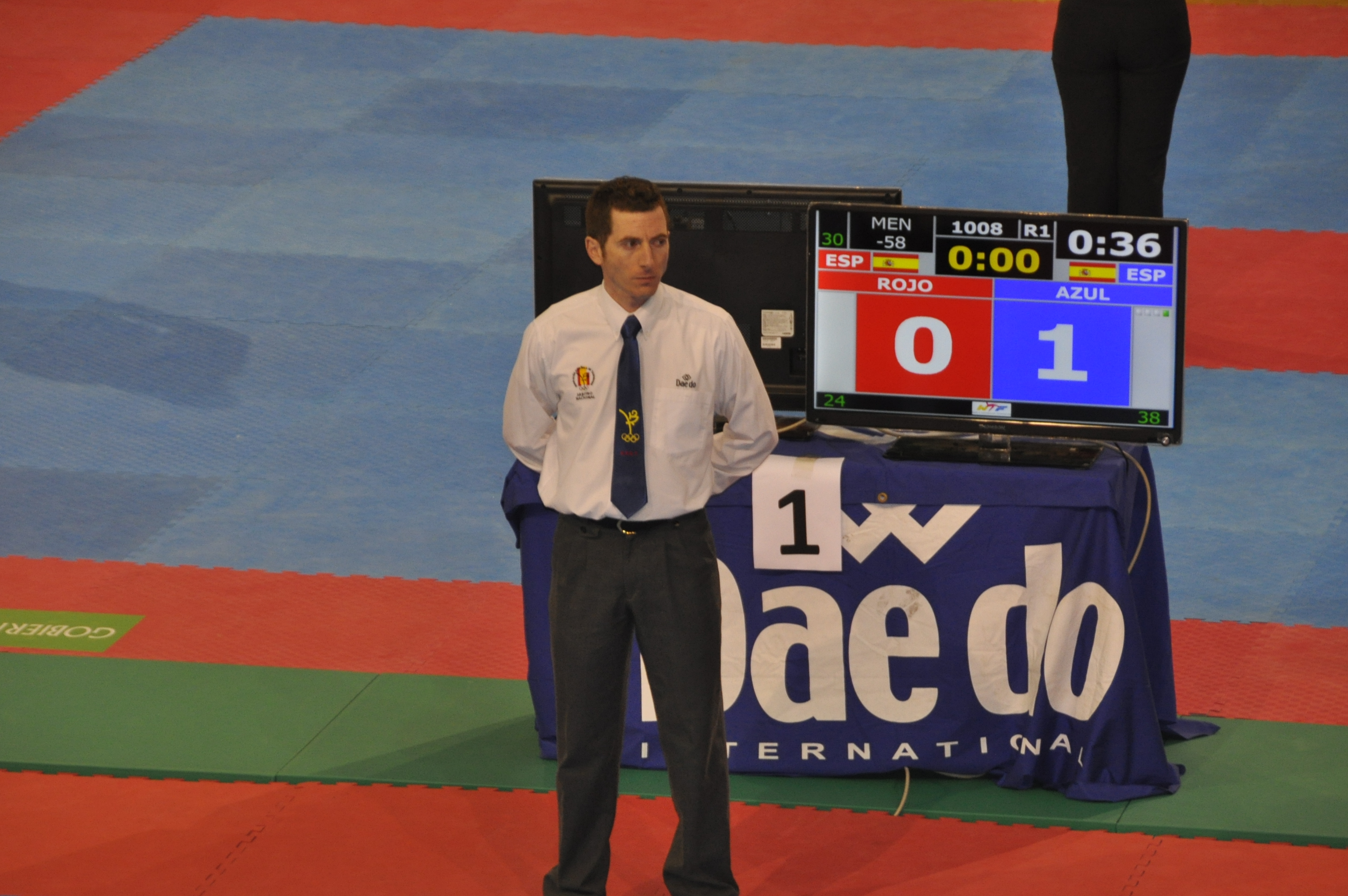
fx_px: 8078
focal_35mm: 216
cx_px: 677
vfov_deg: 6.3
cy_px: 488
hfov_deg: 9.5
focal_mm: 130
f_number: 5.6
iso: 800
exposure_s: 1/60
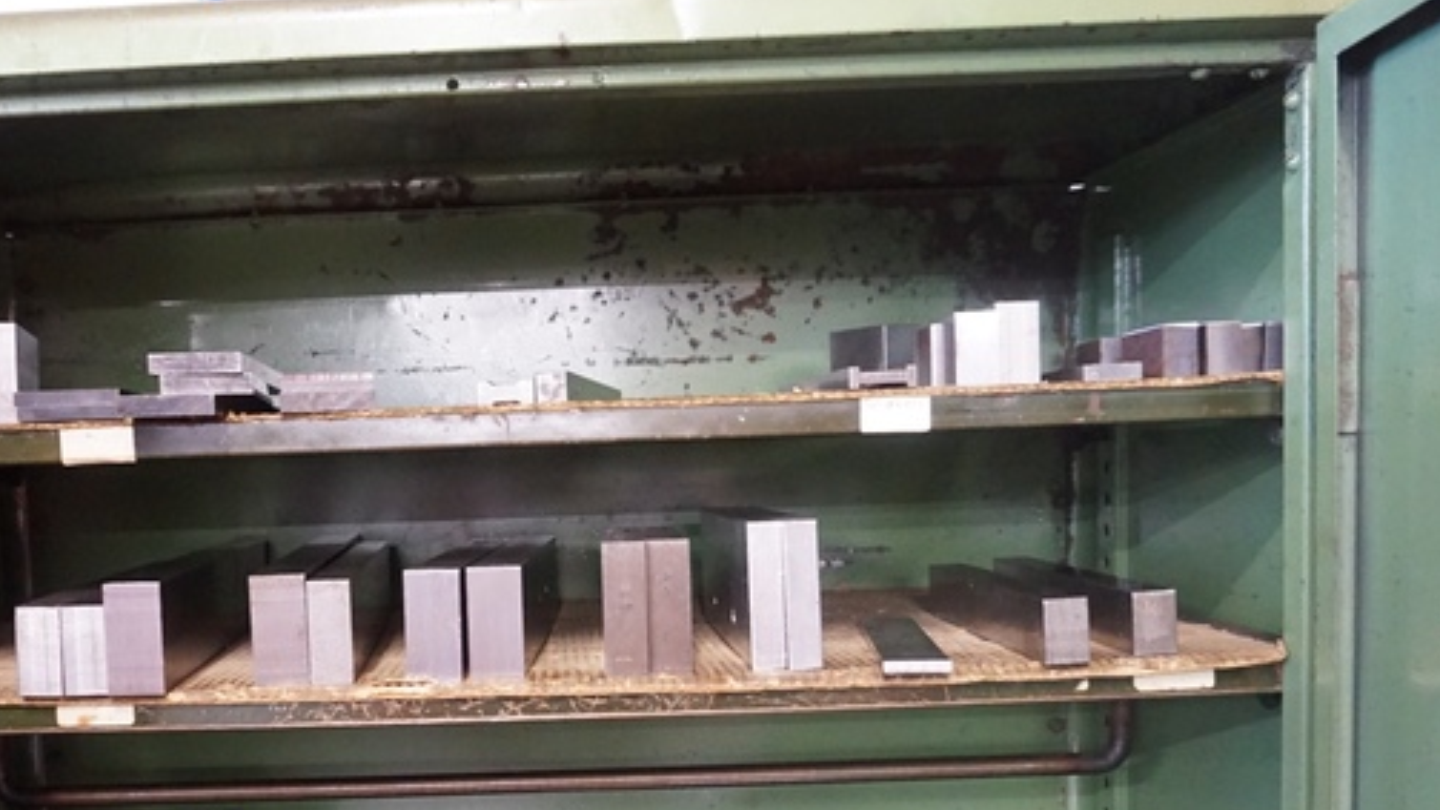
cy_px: 572
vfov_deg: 32.4
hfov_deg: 54.3
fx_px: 1375
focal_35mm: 36
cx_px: 497
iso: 3200
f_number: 3.5
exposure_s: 1/30
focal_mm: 16
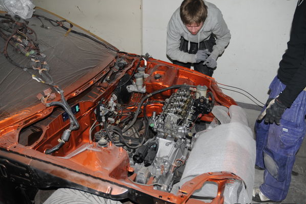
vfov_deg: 44.9
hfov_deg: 63.7
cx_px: 156
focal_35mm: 29
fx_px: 246
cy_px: 102
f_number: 3.5
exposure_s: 1/60
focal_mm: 18
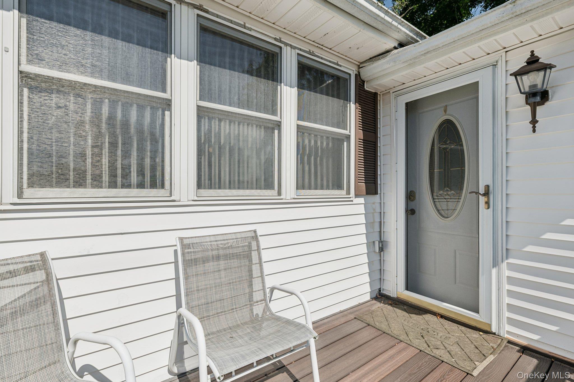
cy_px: 191
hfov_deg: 96.7
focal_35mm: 16
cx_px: 287
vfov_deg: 73.7
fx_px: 255
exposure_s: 1/1000
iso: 160
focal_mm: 16
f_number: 8
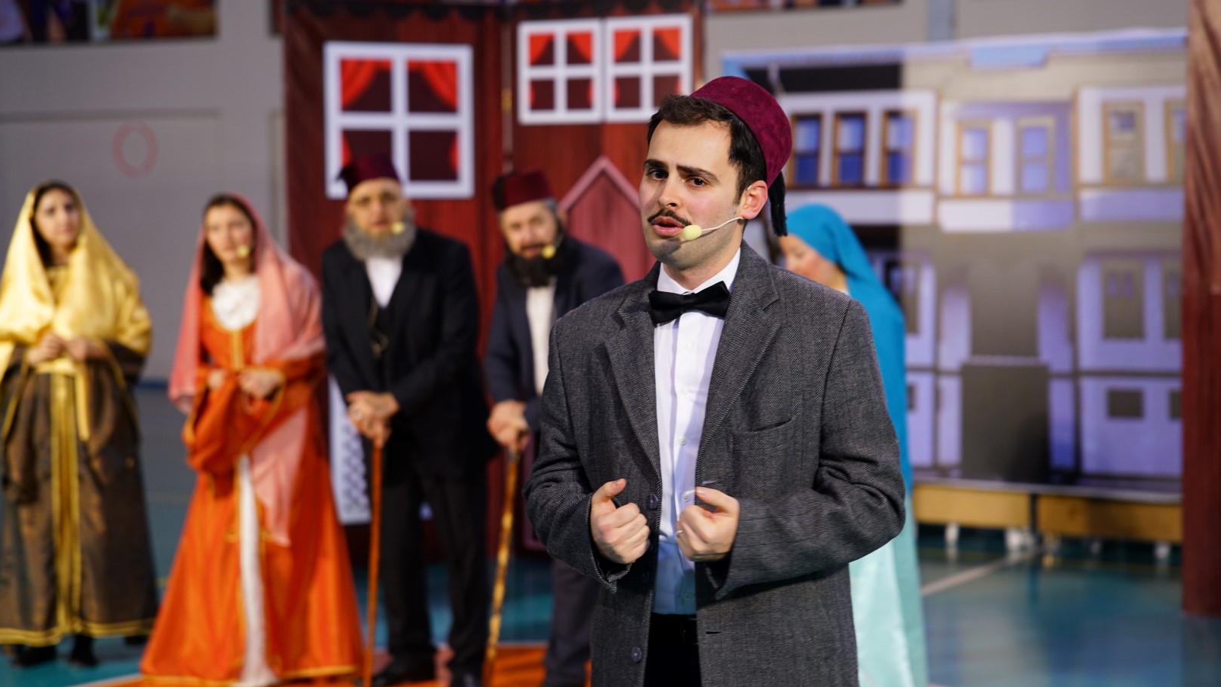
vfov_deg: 16.3
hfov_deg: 28.6
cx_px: 614
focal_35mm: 74
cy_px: 364
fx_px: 2396
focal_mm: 70
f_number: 2.8
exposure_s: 1/100
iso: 640
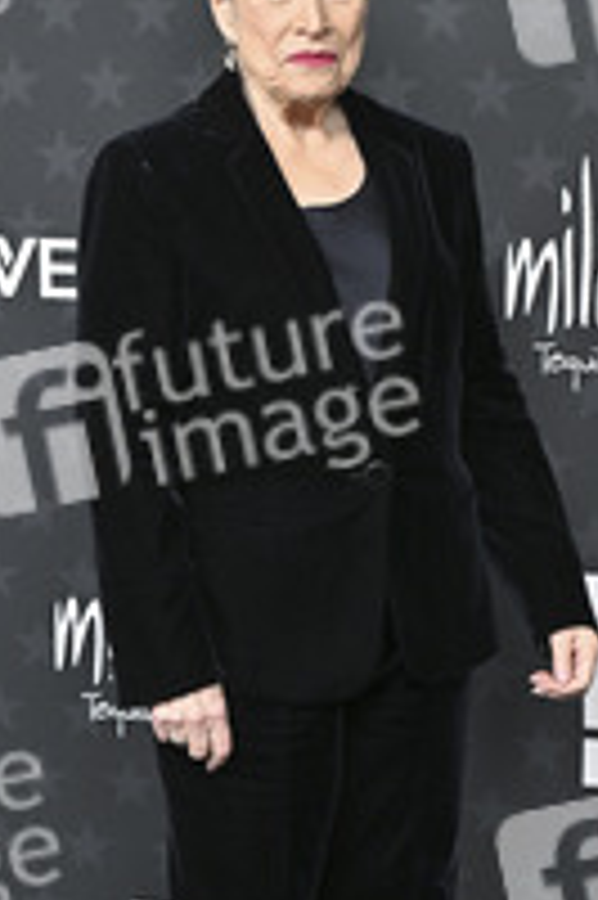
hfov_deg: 14.8
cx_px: 319
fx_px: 2296
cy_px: 634
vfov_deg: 22.0
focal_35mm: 92
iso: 1250
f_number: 5.6
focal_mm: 46
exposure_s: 1/320
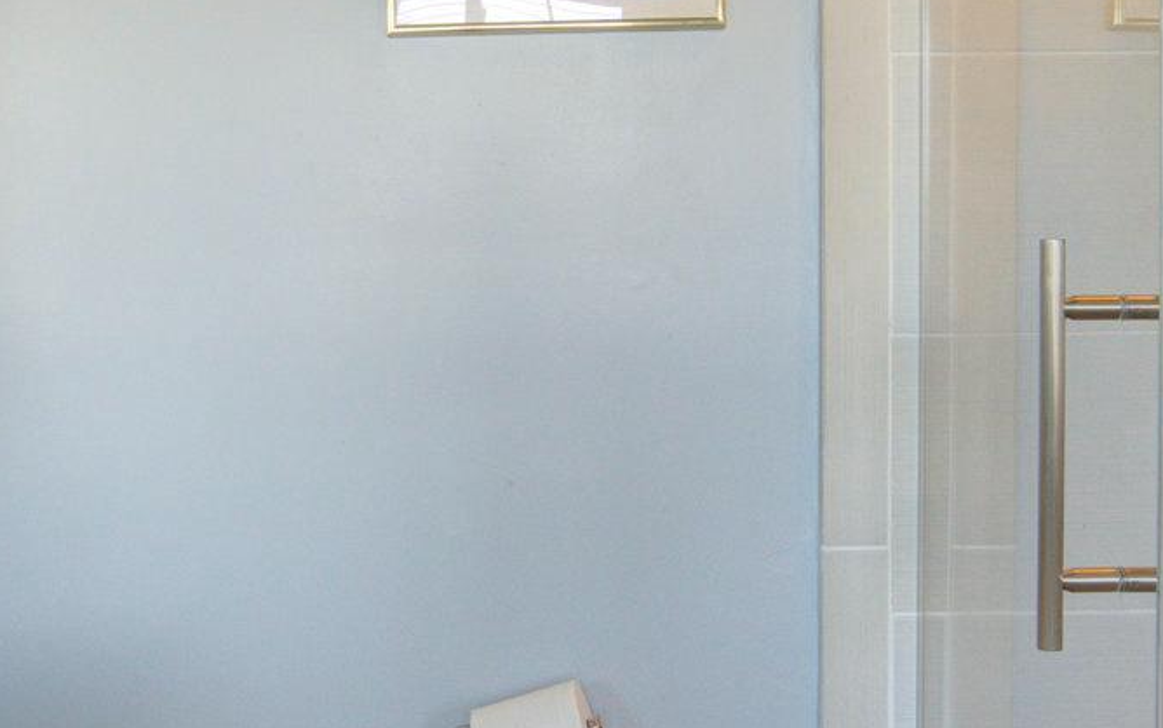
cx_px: 484
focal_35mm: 50
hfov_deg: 40.2
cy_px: 280
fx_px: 1585
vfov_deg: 25.8
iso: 1250
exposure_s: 1/20
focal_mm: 16
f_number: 8
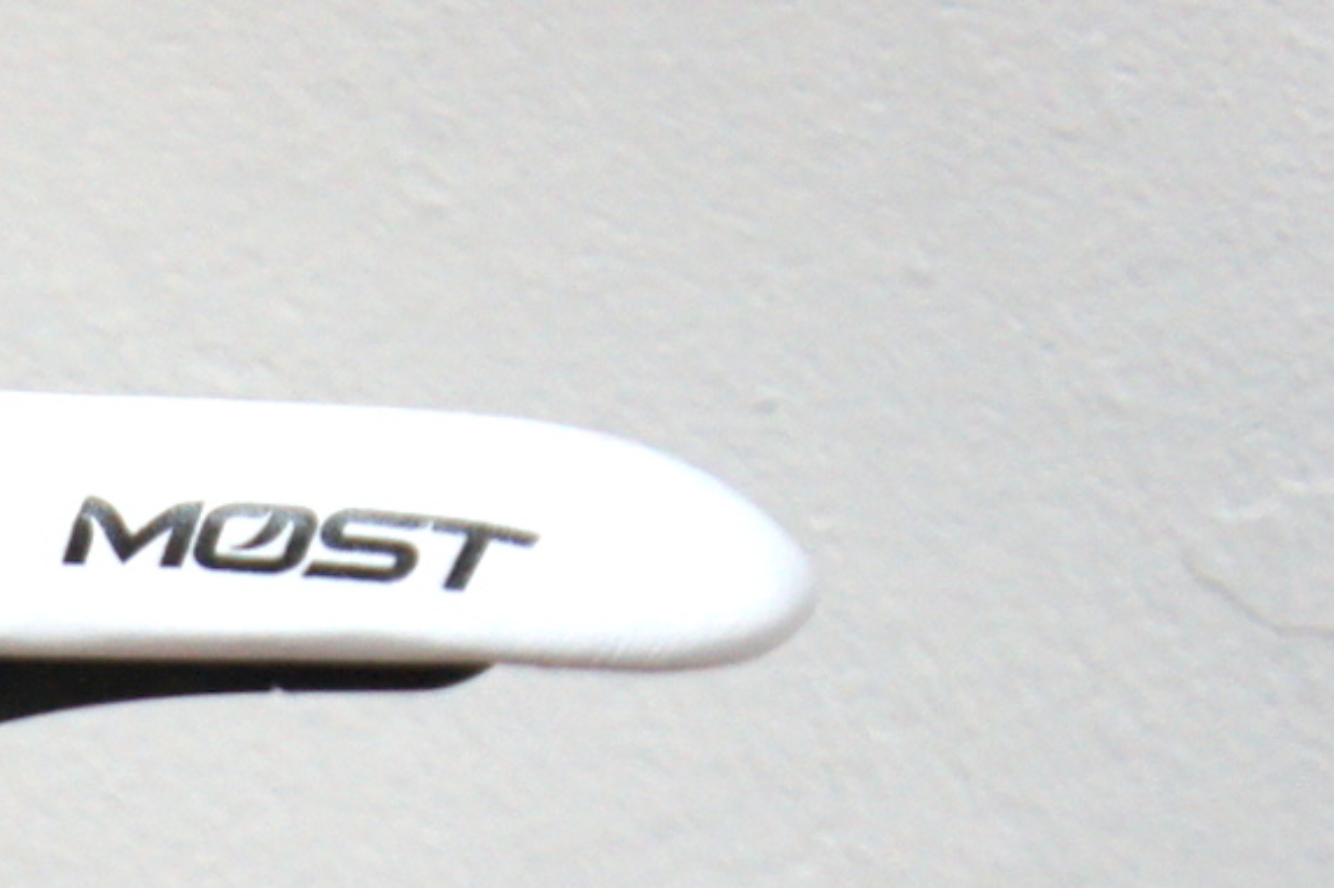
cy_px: 1570
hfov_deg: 10.1
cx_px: -828
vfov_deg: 6.8
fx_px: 7260
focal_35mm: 196
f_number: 4.5
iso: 800
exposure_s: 1/60
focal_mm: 34
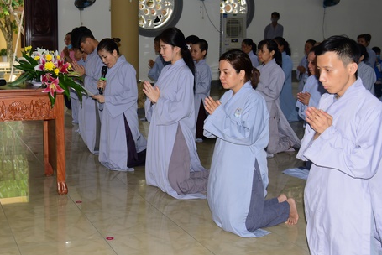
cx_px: 133
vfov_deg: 27.0
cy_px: 101
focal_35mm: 50
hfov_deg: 39.2
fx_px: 531
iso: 320
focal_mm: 35
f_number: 4
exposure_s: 1/60
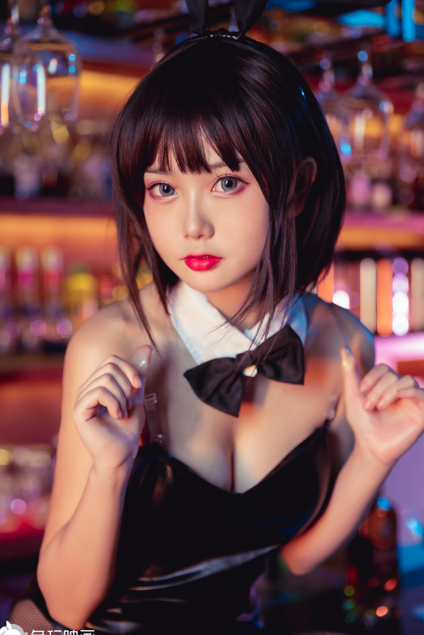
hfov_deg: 20.0
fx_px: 1201
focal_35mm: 68
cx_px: 217
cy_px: 322
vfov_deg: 29.7
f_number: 3.2
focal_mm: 65
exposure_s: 1/80
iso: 800
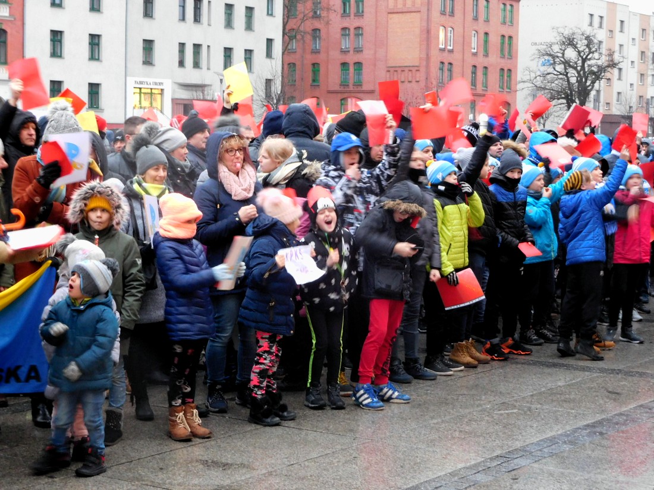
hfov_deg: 27.8
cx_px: 327
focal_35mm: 70
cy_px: 245
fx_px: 1323
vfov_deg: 21.0
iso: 400
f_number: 4.5
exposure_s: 1/8
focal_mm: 12.5
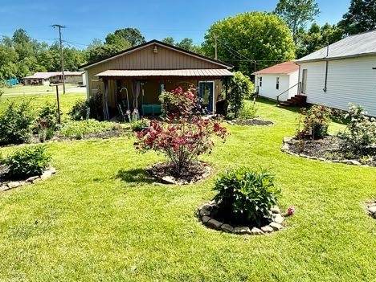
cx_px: 181
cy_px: 123
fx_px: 272
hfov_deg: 69.4
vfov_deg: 54.7
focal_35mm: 25
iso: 50
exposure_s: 1/1087
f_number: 2.2
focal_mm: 2.22
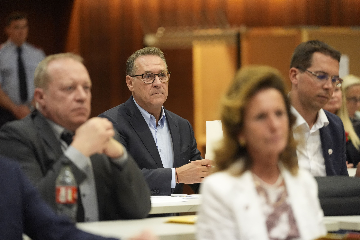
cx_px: 180
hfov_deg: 10.3
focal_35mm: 200
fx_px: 2000
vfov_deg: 6.9
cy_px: 120
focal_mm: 200
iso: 5000
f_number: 2.8
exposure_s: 1/250
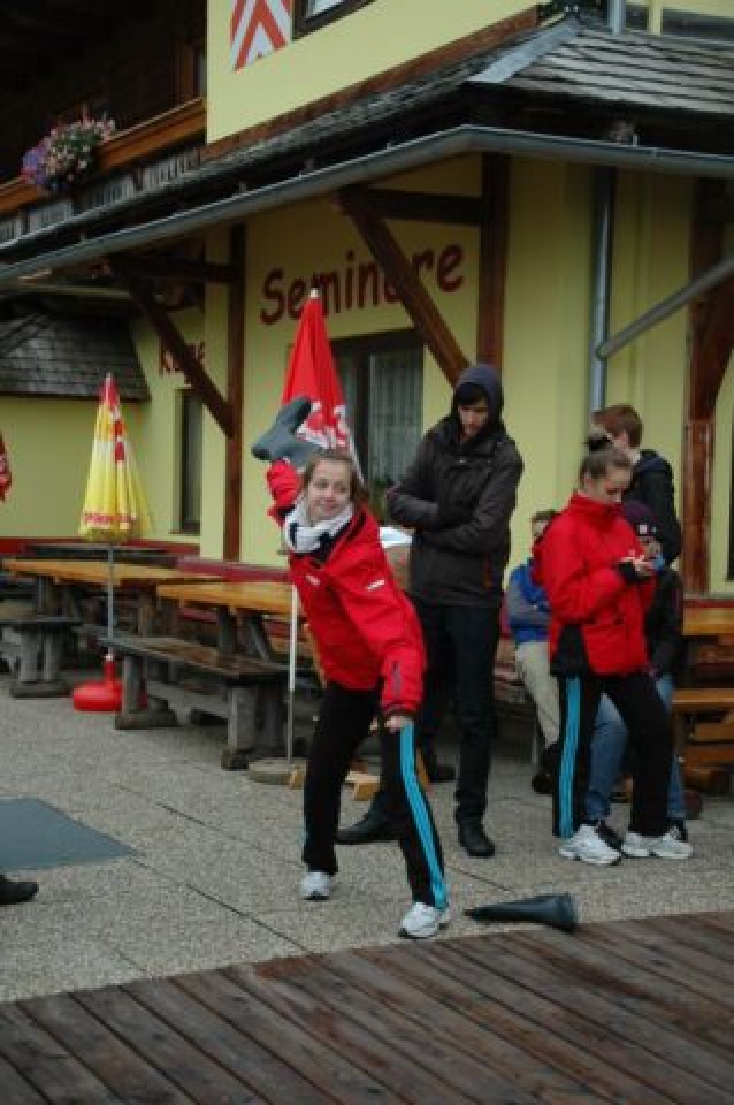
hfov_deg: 26.4
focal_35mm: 51
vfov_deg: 38.9
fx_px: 1563
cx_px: 367
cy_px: 552
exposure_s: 1/400
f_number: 4.5
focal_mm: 34
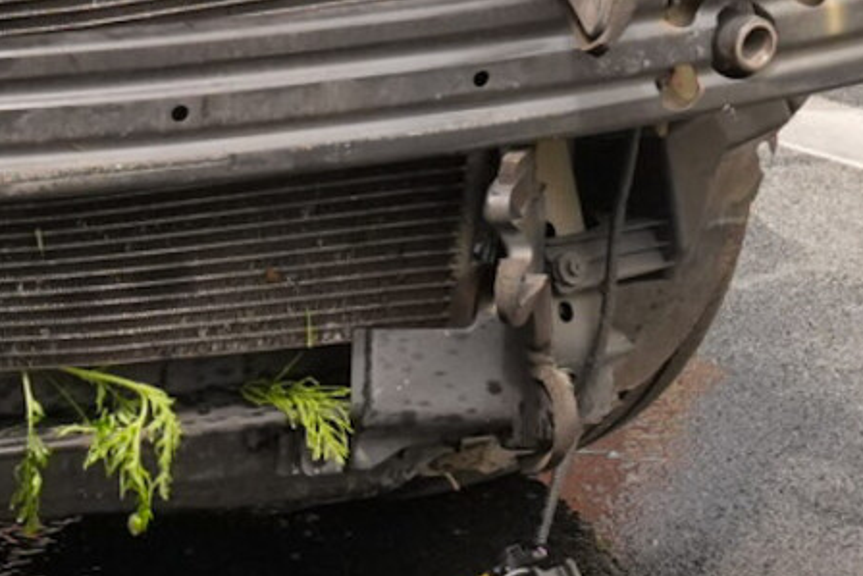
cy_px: 80
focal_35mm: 210
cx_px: -374
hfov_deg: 9.6
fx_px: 5036
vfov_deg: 6.5
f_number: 8
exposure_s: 1/800
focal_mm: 33
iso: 1600
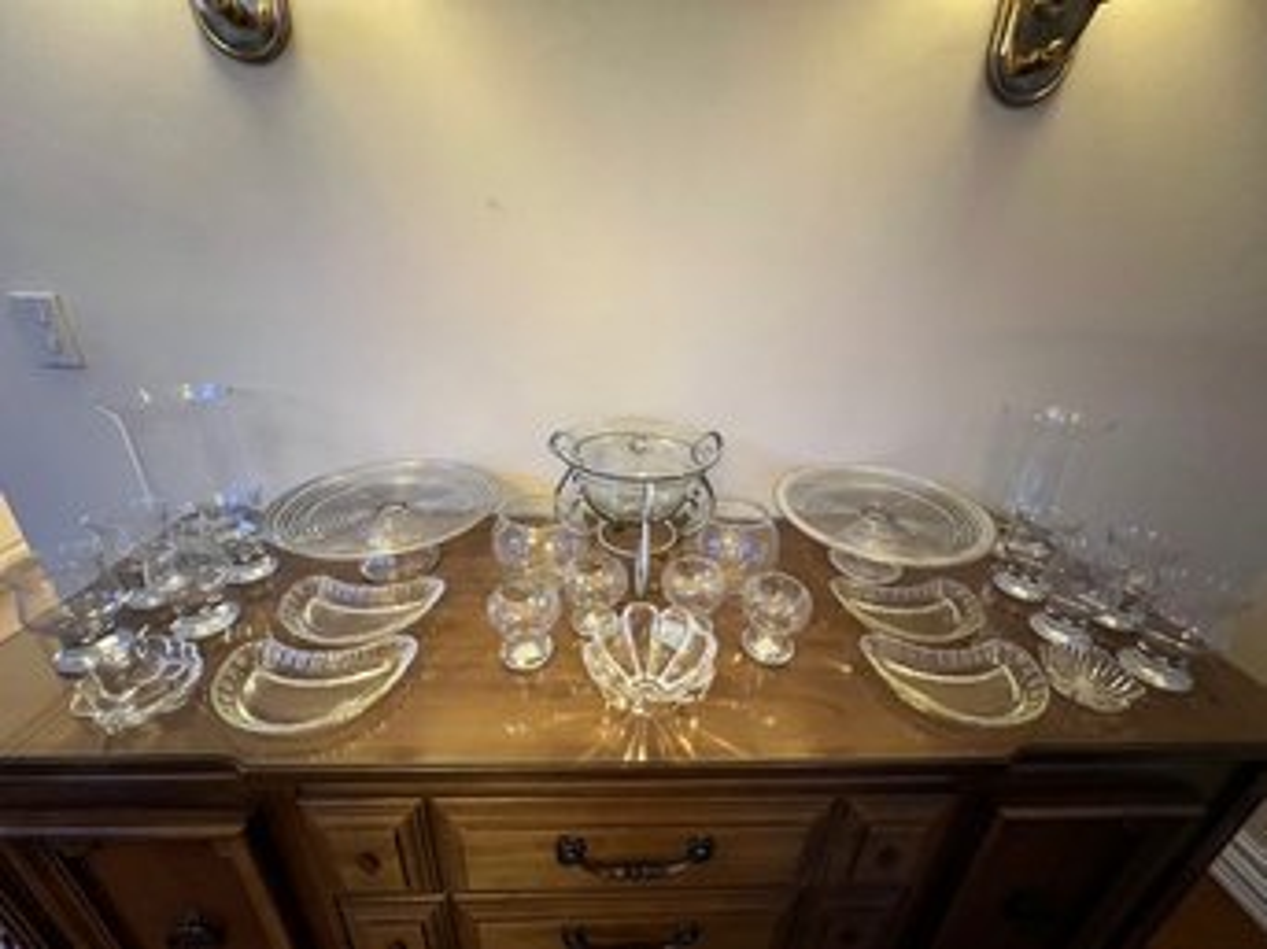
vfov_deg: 89.9
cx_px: 634
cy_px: 474
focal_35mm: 13
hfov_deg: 106.2
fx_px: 476
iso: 800
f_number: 1.8
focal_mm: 1.57
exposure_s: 1/40
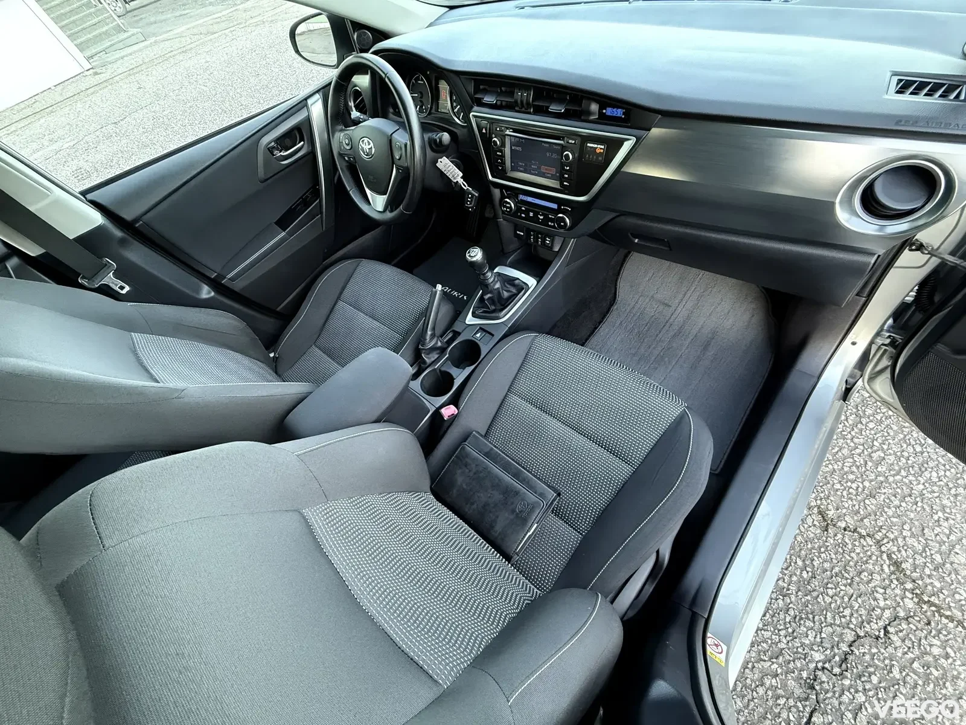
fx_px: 391
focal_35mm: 14
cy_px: 362
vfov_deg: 85.7
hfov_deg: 102.1
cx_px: 483
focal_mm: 2.22
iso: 640
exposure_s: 1/60
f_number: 2.2
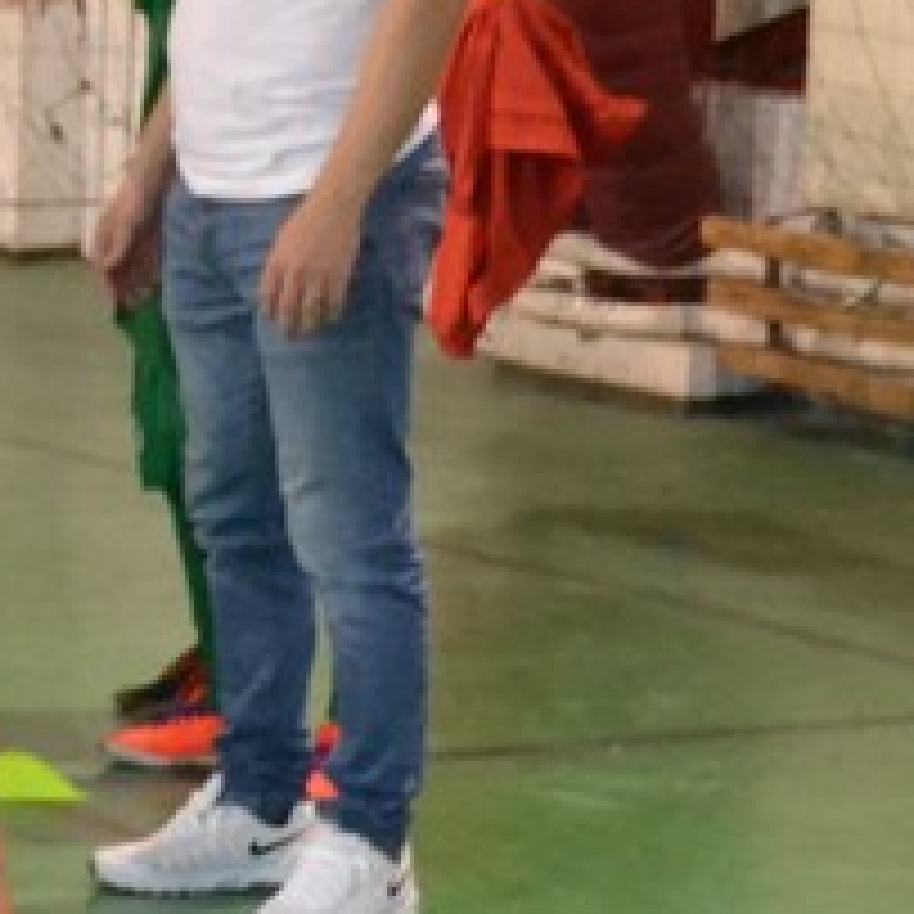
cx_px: -1643
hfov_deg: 8.0
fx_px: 5765
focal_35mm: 193
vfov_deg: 9.0
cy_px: 772
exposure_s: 1/60
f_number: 4
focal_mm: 24
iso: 2800
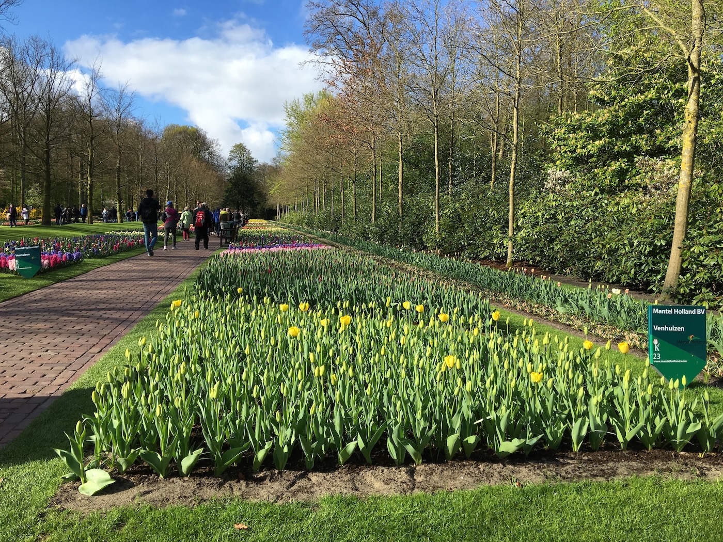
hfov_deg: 61.7
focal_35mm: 29
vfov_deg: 48.2
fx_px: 606
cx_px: 362
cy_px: 271
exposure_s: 1/1068
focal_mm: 4.15
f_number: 2.2
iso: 25
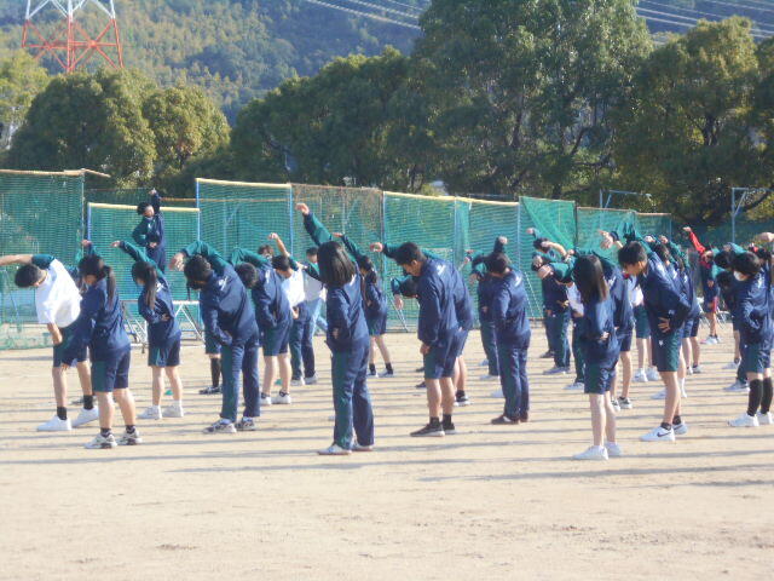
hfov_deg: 15.2
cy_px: 290
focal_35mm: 130
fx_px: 2907
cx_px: 387
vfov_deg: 11.4
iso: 180
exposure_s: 1/250
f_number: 6.5
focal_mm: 23
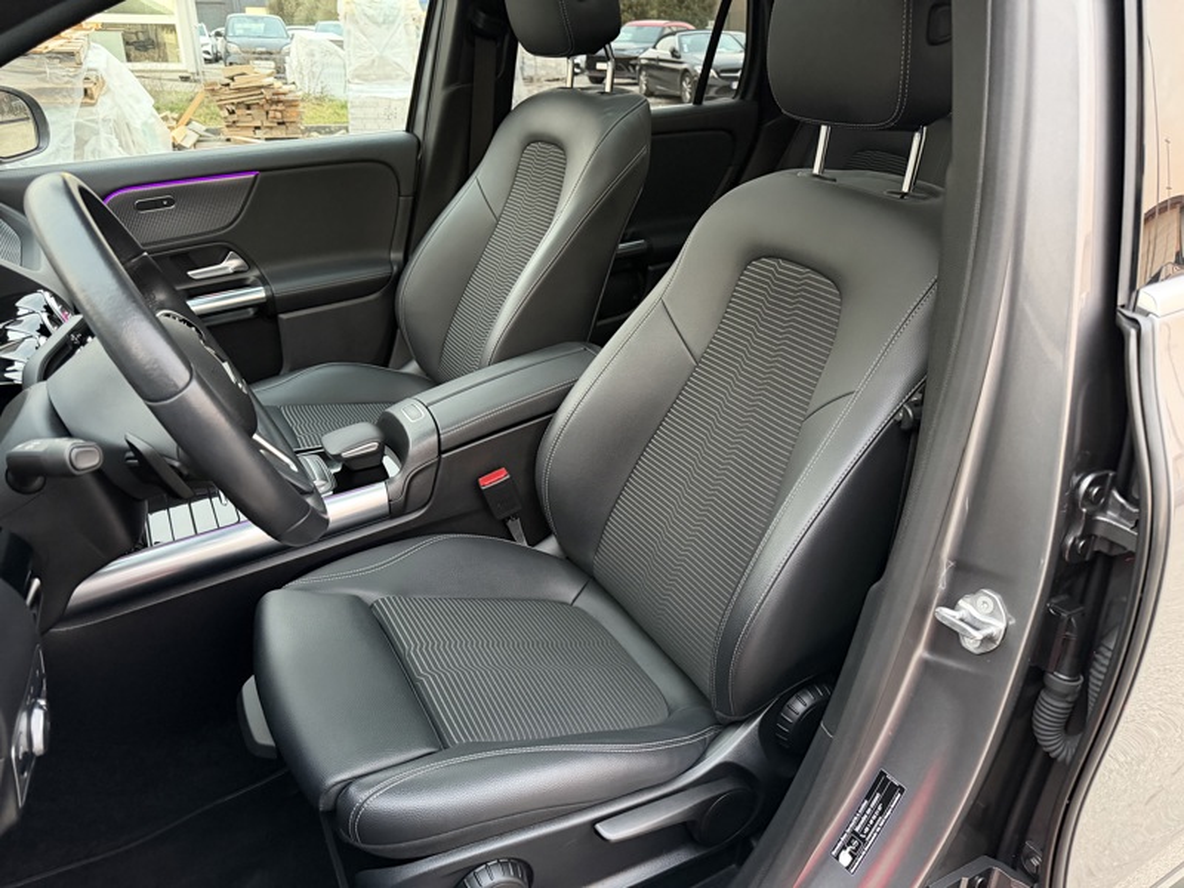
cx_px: 592
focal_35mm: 24
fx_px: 821
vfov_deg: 56.8
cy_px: 444
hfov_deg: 71.6
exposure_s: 1/40
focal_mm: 6.76
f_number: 1.78
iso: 1000
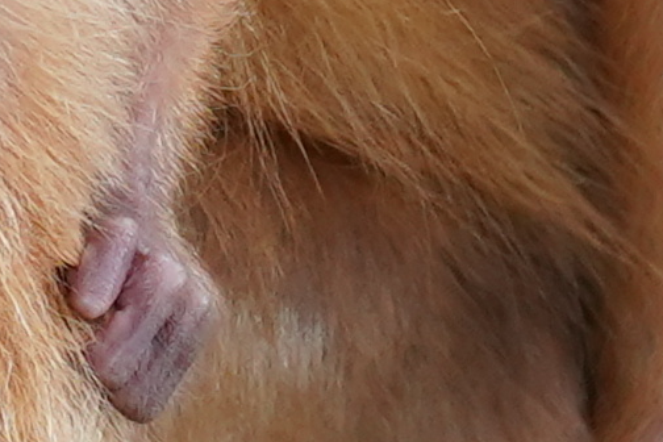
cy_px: 107
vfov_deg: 1.5
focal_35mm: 898
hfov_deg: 2.3
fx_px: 16537
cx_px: 325
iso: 1000
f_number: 4
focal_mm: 77
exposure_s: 1/160
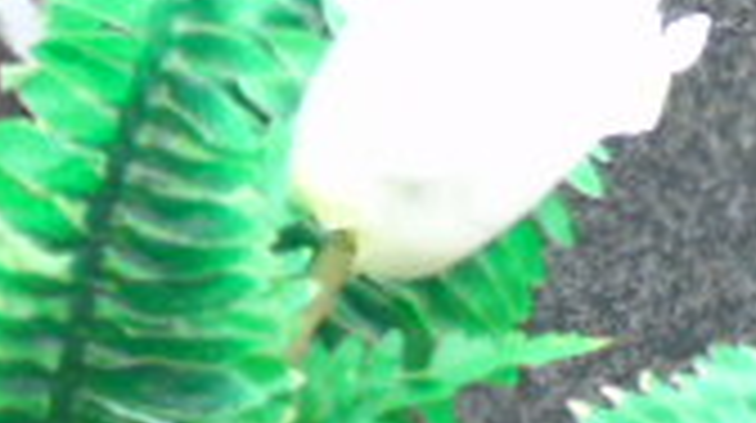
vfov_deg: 2.0
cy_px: -464
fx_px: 11812
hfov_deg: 3.6
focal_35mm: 590
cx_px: 1354
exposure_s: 1/125
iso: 320
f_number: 4.7
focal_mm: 25
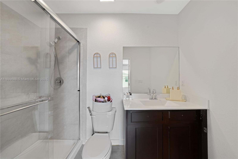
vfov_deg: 90.0
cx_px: 119
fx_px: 79
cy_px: 80
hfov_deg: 112.6
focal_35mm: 12
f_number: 10
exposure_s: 1/2.5
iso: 200
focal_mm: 12
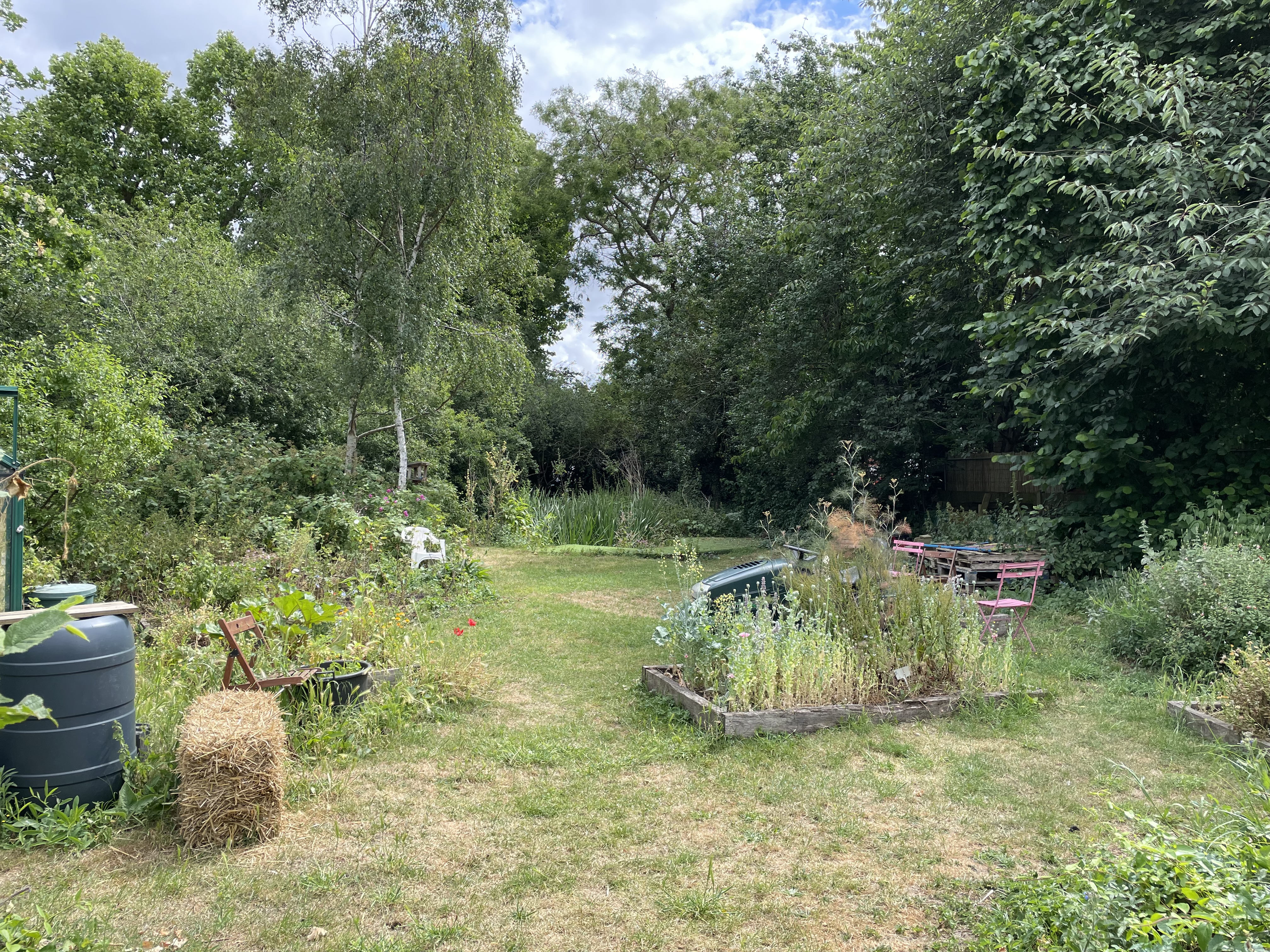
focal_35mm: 26
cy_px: 476
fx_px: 954
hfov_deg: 67.3
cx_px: 635
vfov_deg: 53.1
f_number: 1.6
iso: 32
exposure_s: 1/1159
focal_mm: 4.2
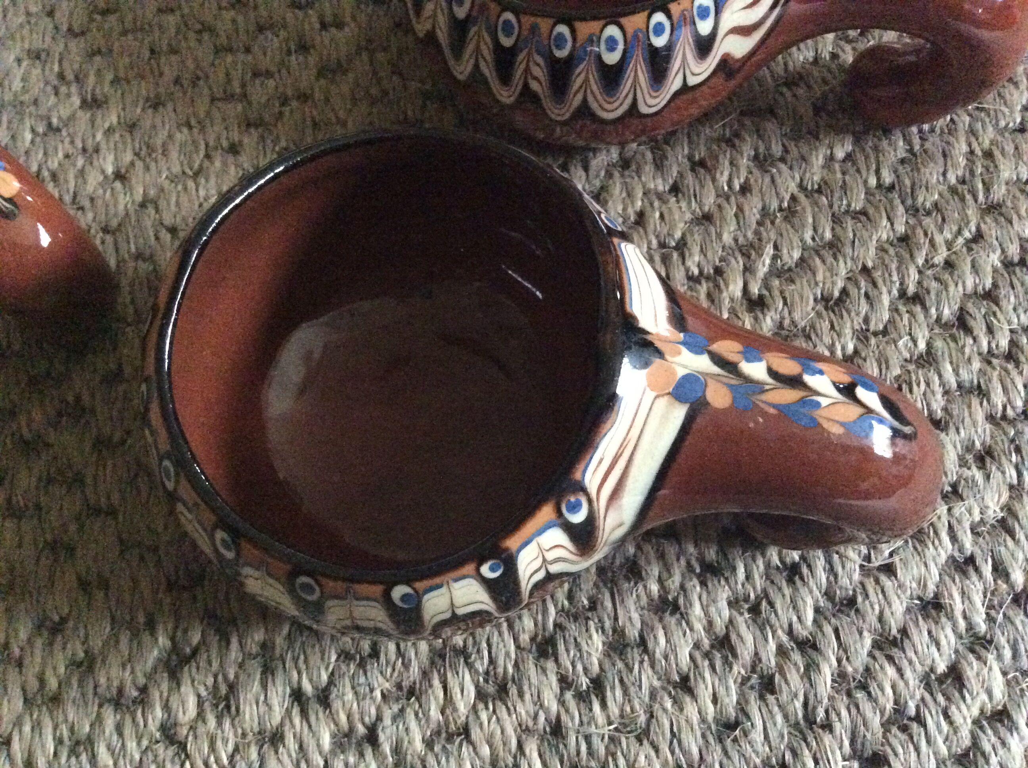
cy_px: 384
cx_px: 514
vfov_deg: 44.1
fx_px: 949
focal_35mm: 32
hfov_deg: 56.9
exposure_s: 1/17
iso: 800
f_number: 2.4
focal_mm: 3.3
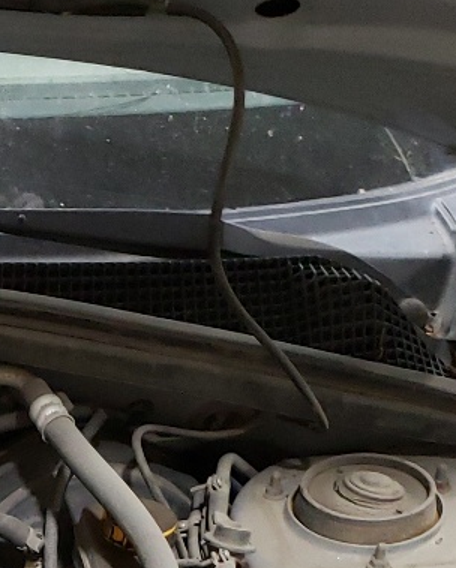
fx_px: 1802
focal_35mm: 107
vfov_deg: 16.4
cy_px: 851
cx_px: -362
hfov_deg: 13.1
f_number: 1.5
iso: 270
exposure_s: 1/30
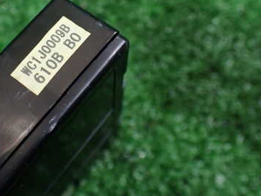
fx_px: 377
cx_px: 57
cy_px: 55
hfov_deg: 37.0
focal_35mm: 50
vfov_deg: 28.8
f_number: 2.3
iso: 800
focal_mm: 5.4
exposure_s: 1/125
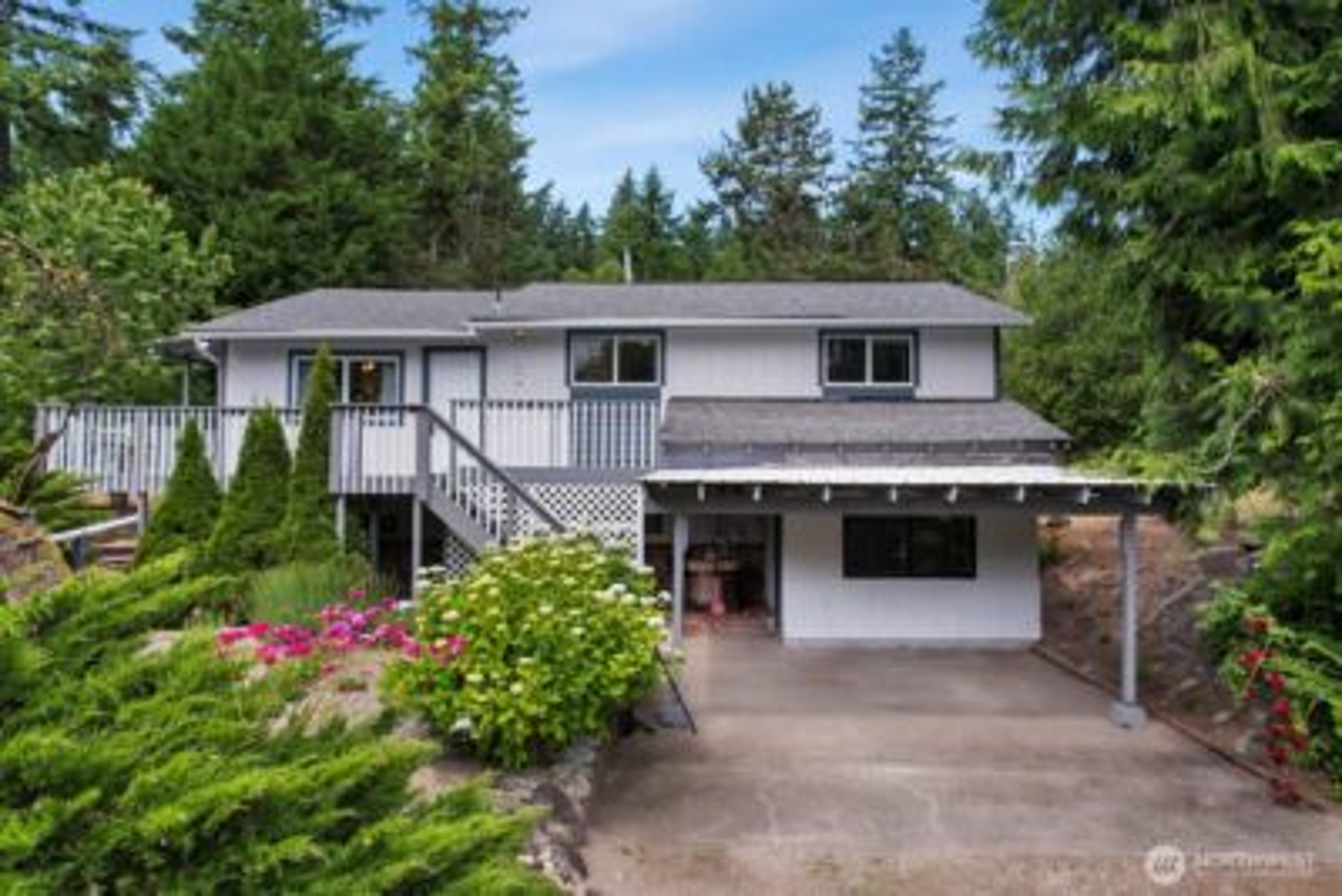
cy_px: 448
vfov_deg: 57.3
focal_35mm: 22
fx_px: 820
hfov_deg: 78.6
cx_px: 671
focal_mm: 8.38
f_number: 2.8
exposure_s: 1/400
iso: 110
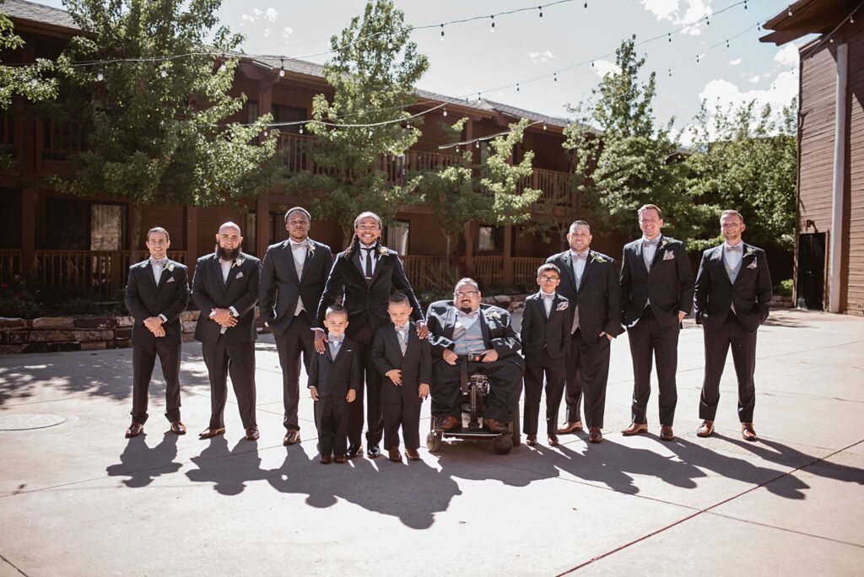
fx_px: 840
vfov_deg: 37.9
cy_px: 288
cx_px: 432
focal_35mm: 35
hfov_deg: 54.4
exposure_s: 1/1250
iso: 200
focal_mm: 35
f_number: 1.8
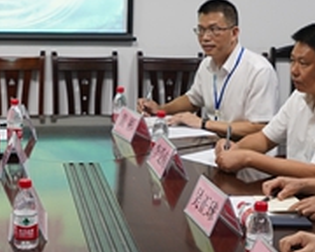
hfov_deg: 21.2
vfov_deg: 16.9
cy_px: 33
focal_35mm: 90
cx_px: 98
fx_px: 839
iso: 500
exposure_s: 1/30
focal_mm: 24
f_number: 3.2
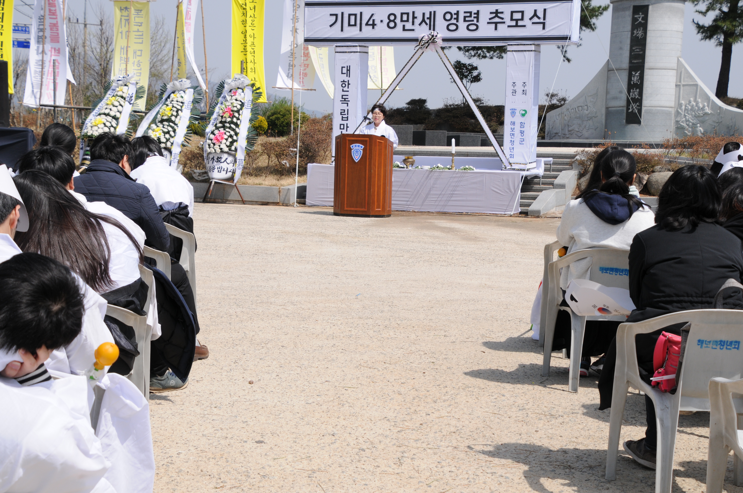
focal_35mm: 72
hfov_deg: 28.1
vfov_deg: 18.9
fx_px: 1484
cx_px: 372
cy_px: 246
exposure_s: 1/500
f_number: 11
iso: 250
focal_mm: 48
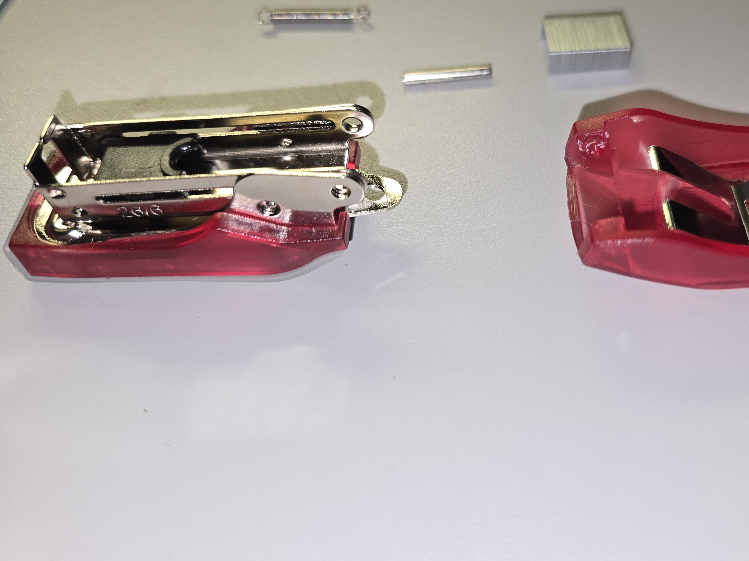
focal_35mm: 30
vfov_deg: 46.3
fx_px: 649
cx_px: 486
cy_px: 202
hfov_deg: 58.9
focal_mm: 6.3
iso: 64
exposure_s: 1/60
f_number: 1.7
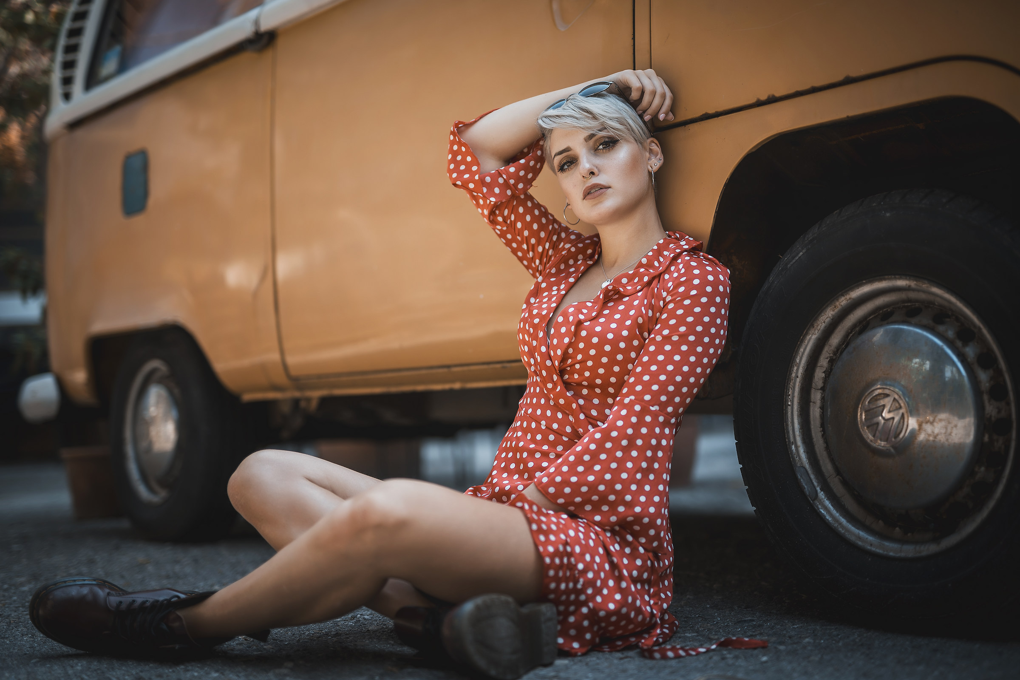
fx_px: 1417
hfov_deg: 39.6
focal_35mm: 50
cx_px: 510
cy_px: 340
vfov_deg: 27.0
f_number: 1.4
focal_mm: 50
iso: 50
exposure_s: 1/500
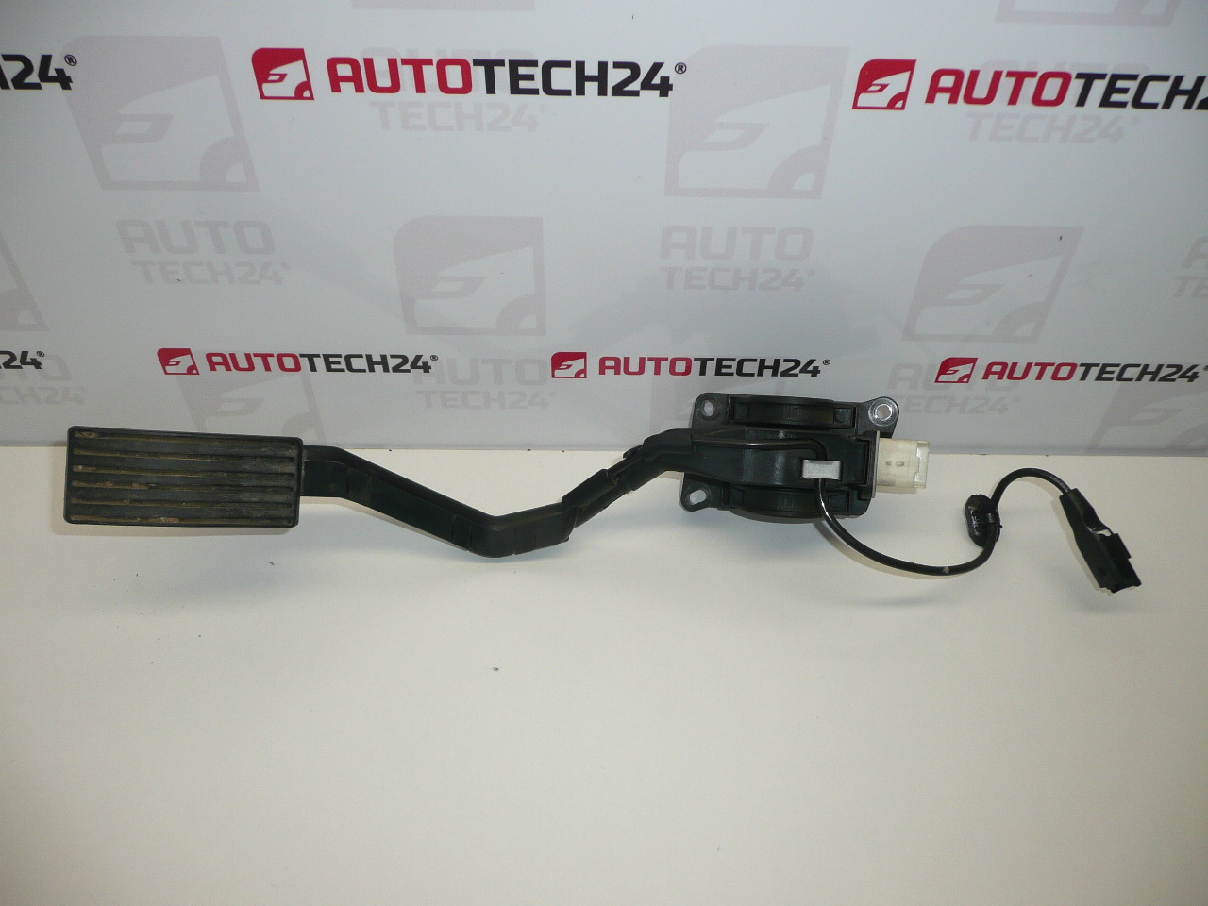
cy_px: 453
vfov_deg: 49.7
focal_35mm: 28
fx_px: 977
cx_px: 604
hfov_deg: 63.4
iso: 100
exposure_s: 1/125
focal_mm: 4.6
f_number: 3.3
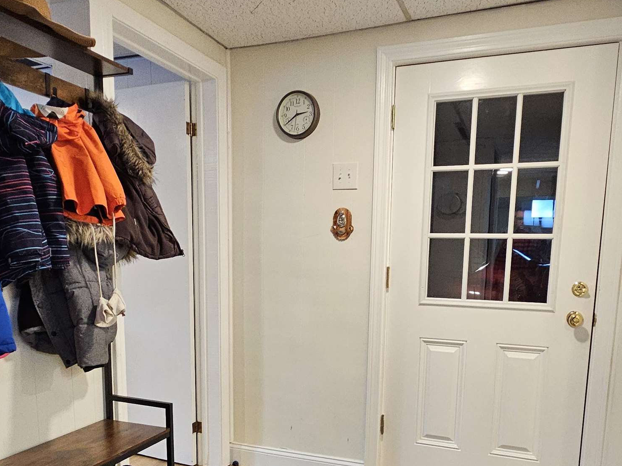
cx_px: 319
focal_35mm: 27
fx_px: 485
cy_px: 331
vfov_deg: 49.9
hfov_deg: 65.3
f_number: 2.2
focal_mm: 2.2
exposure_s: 1/60
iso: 320
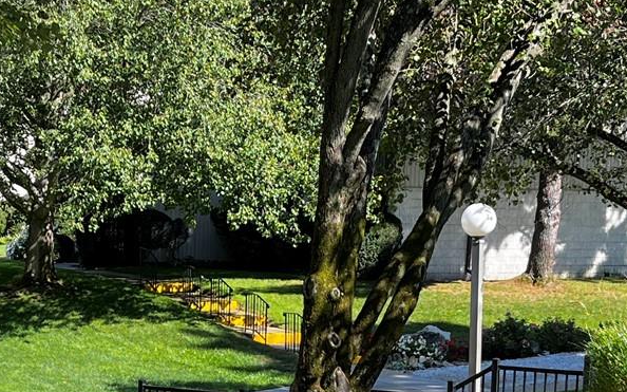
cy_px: 400
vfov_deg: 13.5
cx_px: 176
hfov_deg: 21.7
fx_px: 1623
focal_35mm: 95
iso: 50
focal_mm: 5.1
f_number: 1.6
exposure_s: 1/878
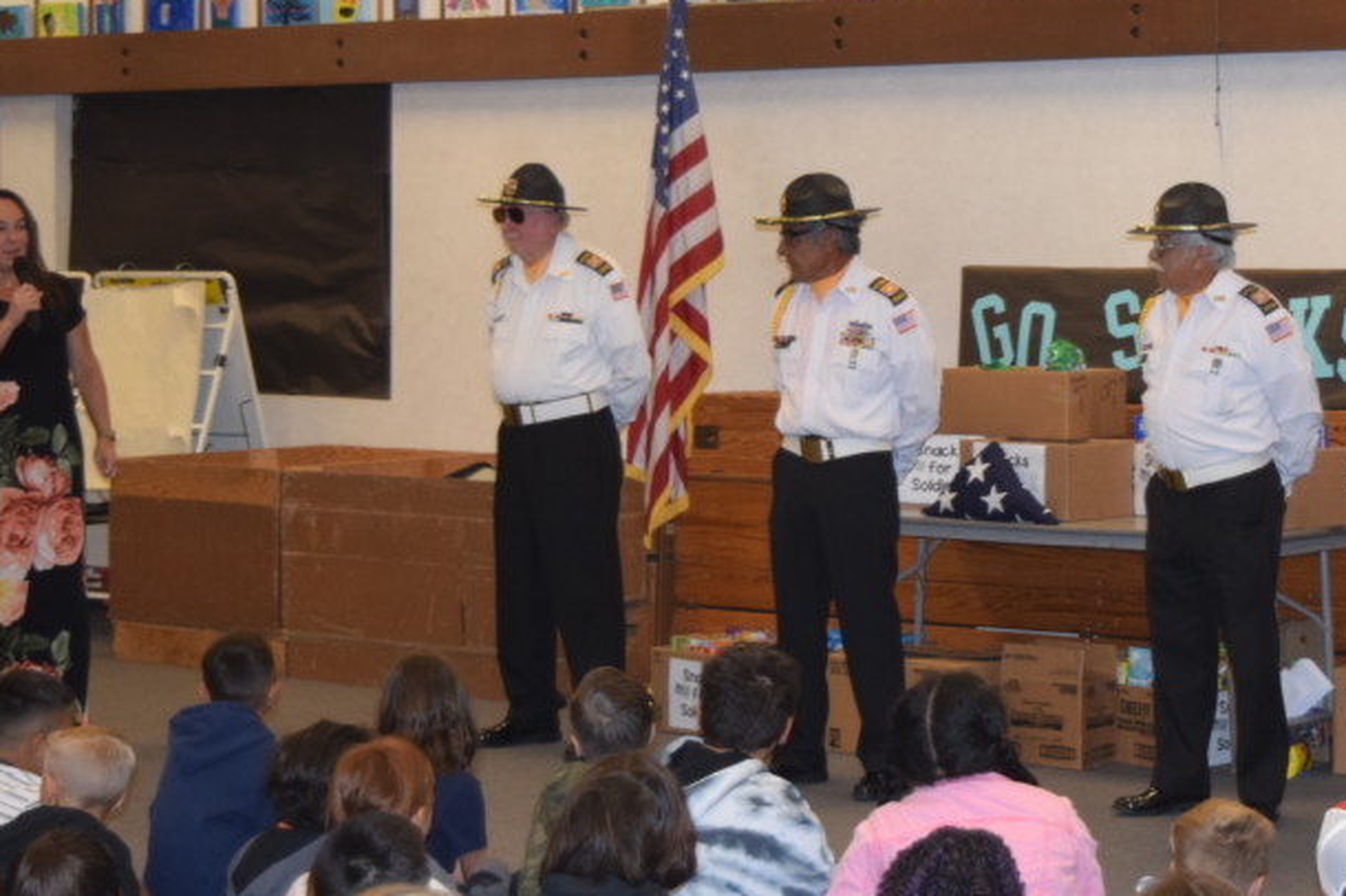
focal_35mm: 92
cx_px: 949
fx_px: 3438
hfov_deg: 22.0
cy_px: 352
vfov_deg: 14.8
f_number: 4.5
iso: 1000
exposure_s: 1/60
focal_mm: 34
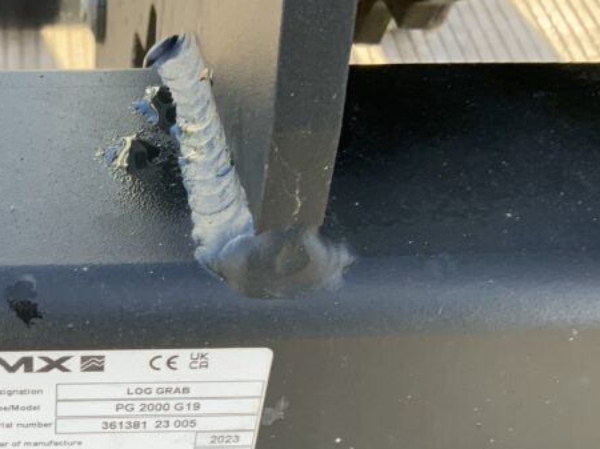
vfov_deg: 21.4
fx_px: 1143
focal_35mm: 66
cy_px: 458
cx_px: 79
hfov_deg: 28.4
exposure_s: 1/145
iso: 16
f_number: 1.8
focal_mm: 3
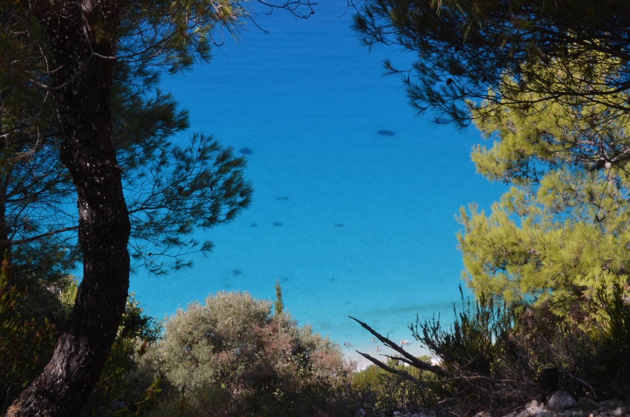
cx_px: 315
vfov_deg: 22.5
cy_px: 208
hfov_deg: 33.5
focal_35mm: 60
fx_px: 1048
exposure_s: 1/4
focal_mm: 40
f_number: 32
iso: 100
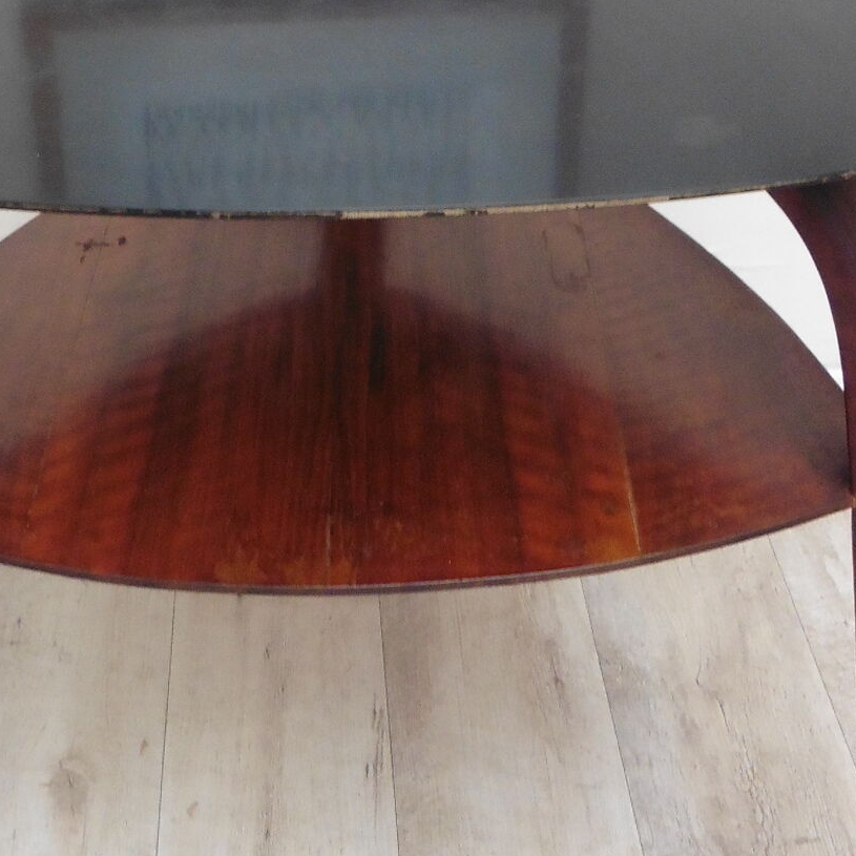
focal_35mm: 60
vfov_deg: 28.1
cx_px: 363
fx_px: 1679
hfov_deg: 28.6
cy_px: 197
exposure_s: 1/25
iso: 400
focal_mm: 4.8
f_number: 3.4
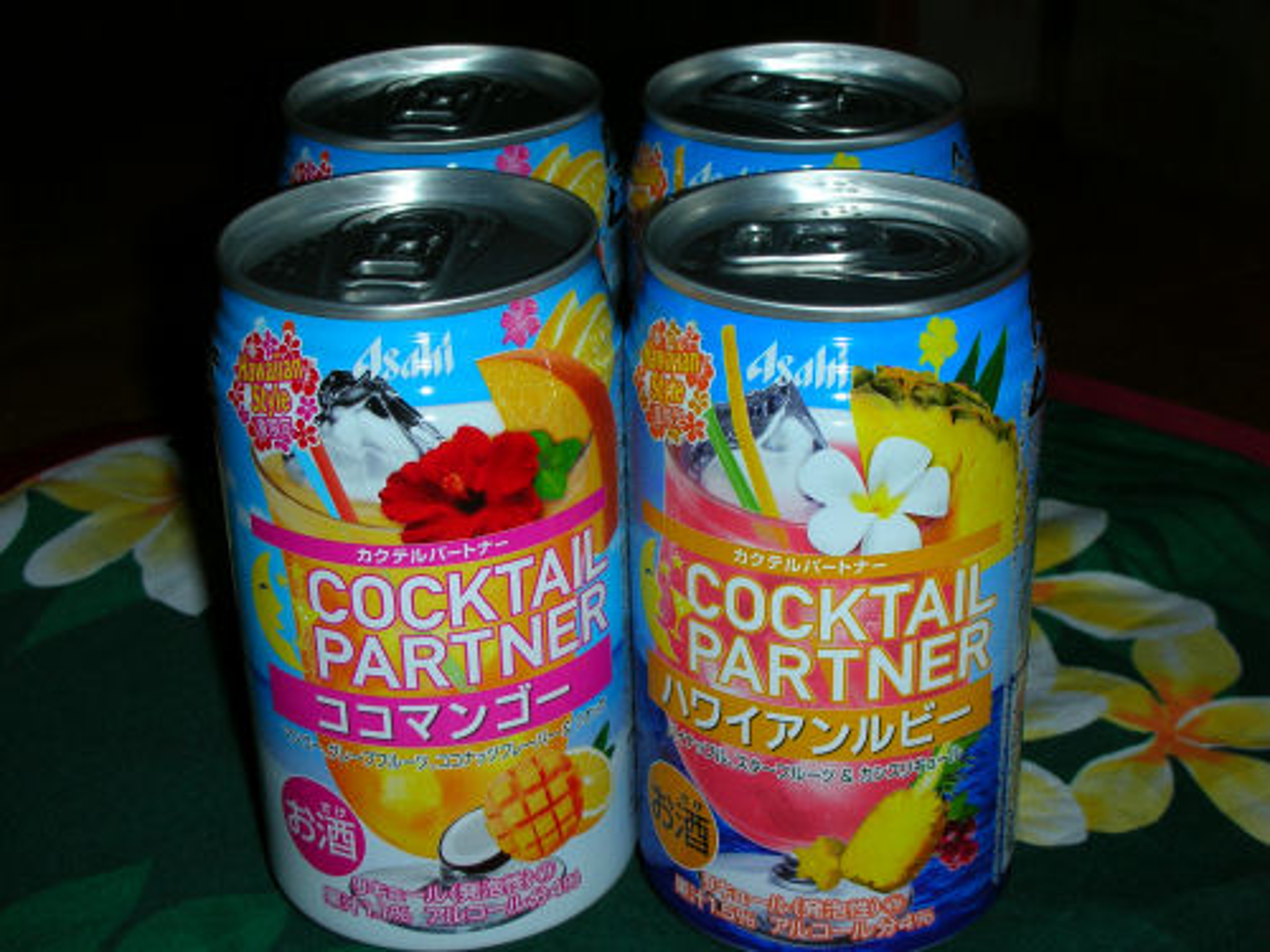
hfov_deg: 31.7
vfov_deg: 24.0
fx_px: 2238
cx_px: 635
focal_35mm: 61
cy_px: 476
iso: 50
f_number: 4
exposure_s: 1/120
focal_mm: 10.1
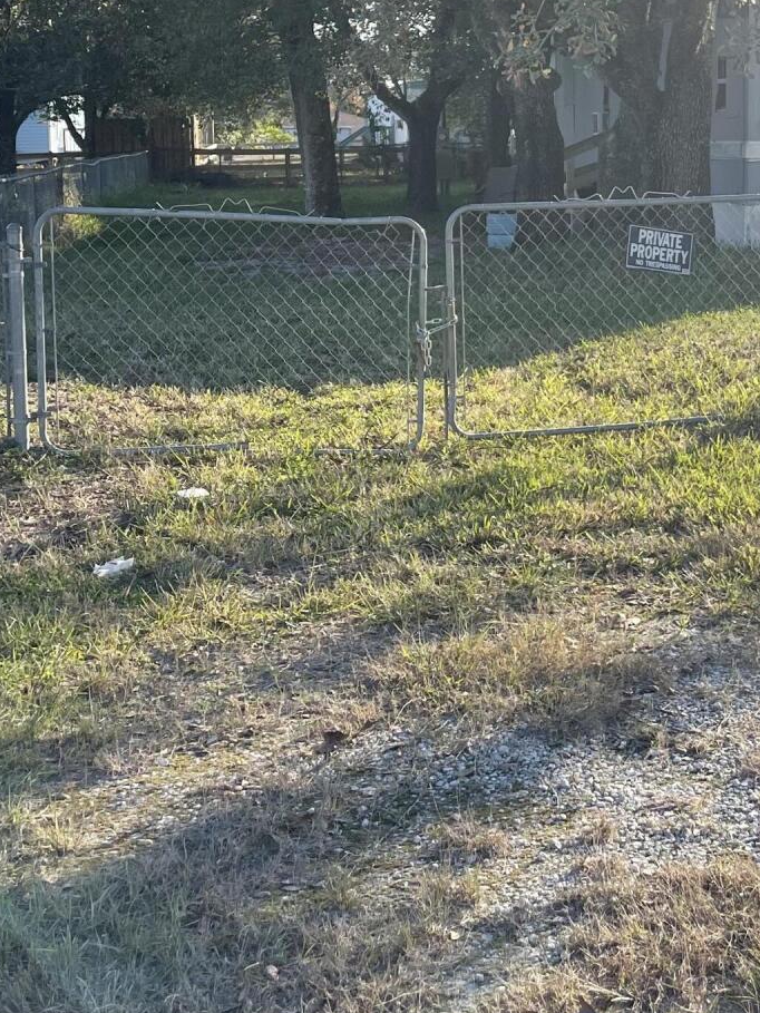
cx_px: 704
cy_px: 231
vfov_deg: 34.1
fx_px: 1610
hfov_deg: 25.6
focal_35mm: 55
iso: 32
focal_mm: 5.1
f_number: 1.6
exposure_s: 1/1475
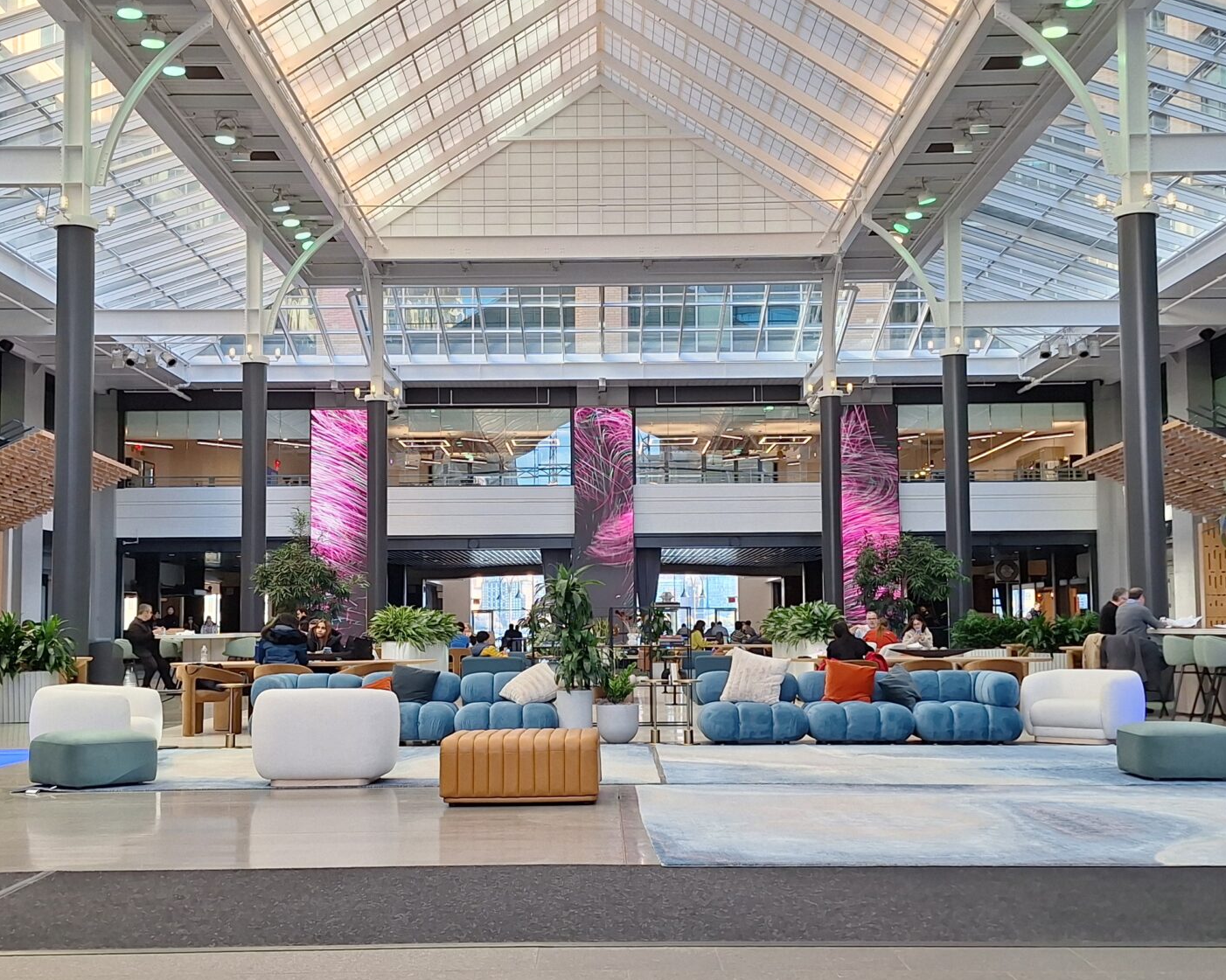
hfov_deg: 44.8
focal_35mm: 41
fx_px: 1487
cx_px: 572
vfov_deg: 36.5
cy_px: 523
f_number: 1.8
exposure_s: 1/199
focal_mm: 5.54
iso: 40
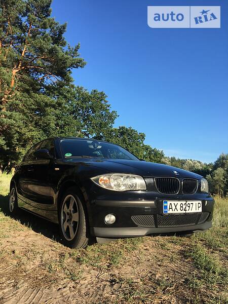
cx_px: 114
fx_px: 255
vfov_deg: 61.7
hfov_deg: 48.2
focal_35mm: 29
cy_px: 152
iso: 25
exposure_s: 1/938
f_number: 2.2
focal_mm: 4.2
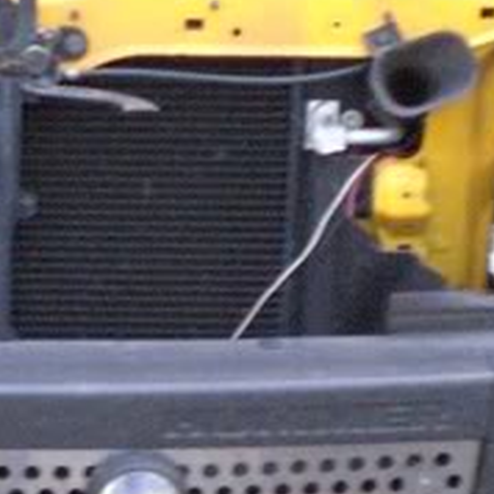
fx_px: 2438
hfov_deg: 11.4
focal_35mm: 151
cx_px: -92
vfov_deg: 11.6
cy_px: 344
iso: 800
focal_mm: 6.3
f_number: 3.1
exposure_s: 1/40
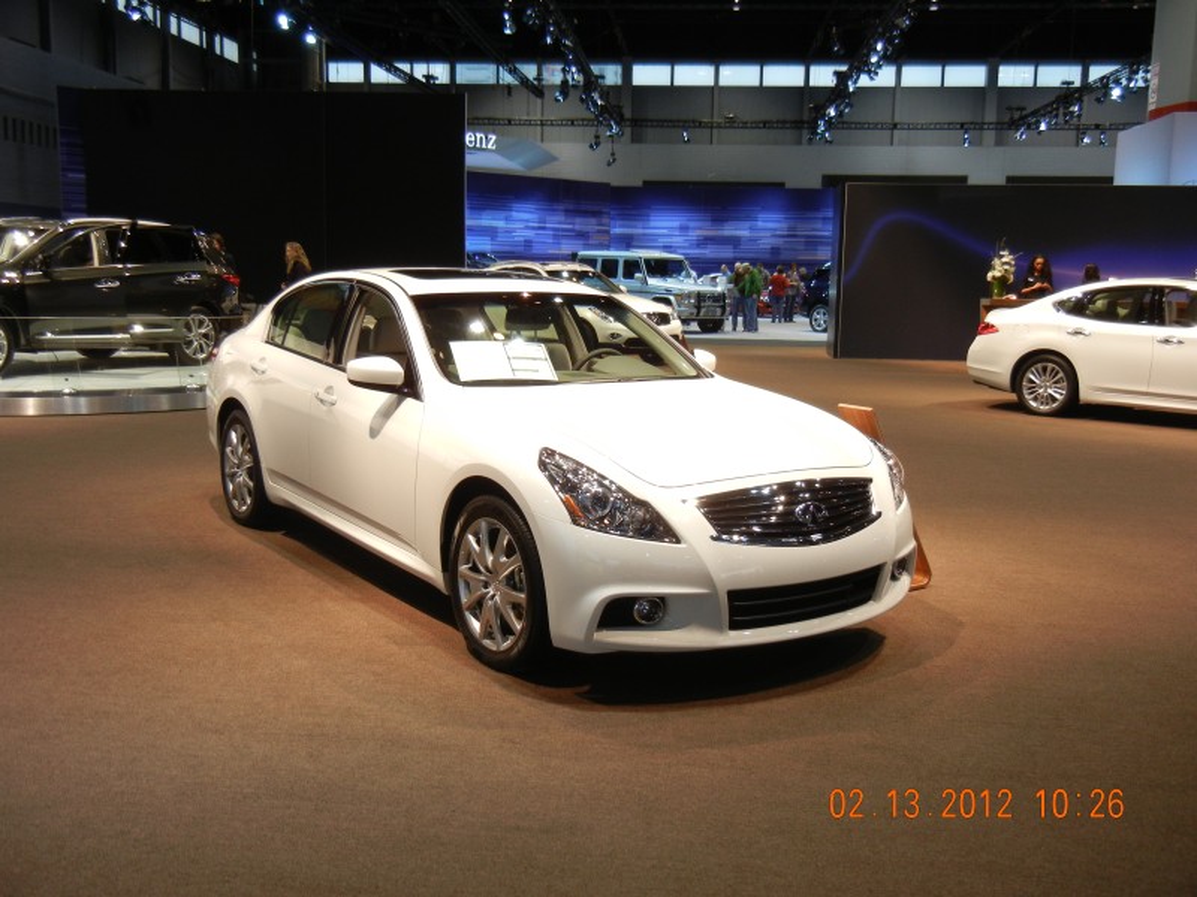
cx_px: 598
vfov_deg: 41.8
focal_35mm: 34
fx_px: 1176
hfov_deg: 54.0
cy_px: 448
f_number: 3.6
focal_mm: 6.2
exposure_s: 1/60
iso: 231
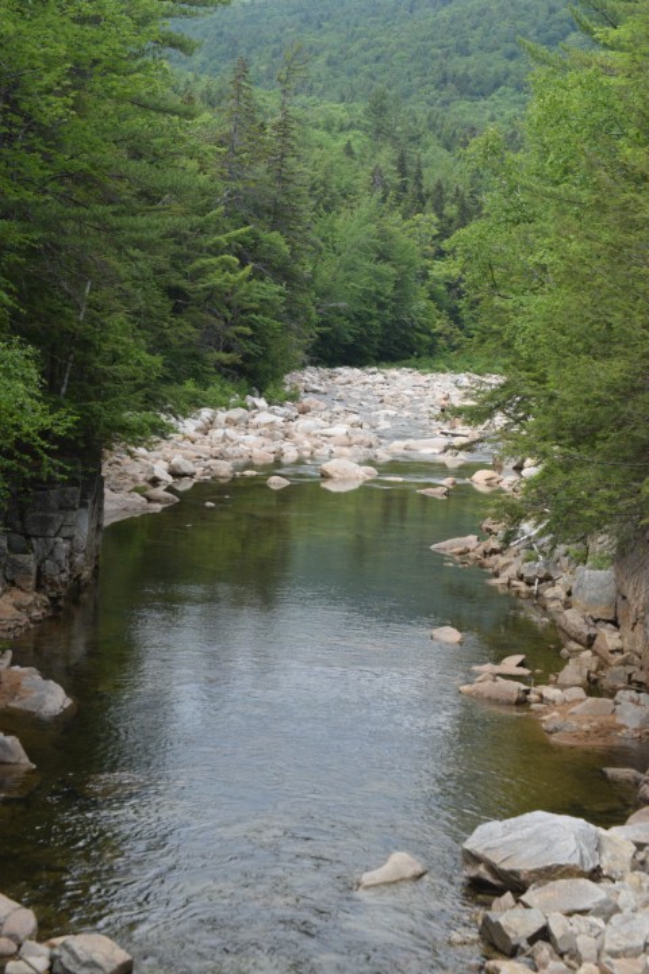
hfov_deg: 16.6
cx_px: 324
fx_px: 2231
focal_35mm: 82
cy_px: 487
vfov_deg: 24.6
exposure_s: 1/1000
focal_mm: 55
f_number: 9
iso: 1600
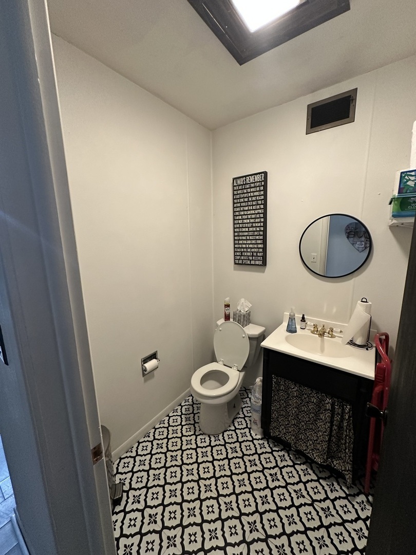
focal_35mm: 14
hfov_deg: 85.7
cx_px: 208
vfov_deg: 102.1
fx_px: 224
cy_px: 278
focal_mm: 2.22
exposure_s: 1/60
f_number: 2.2
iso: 320
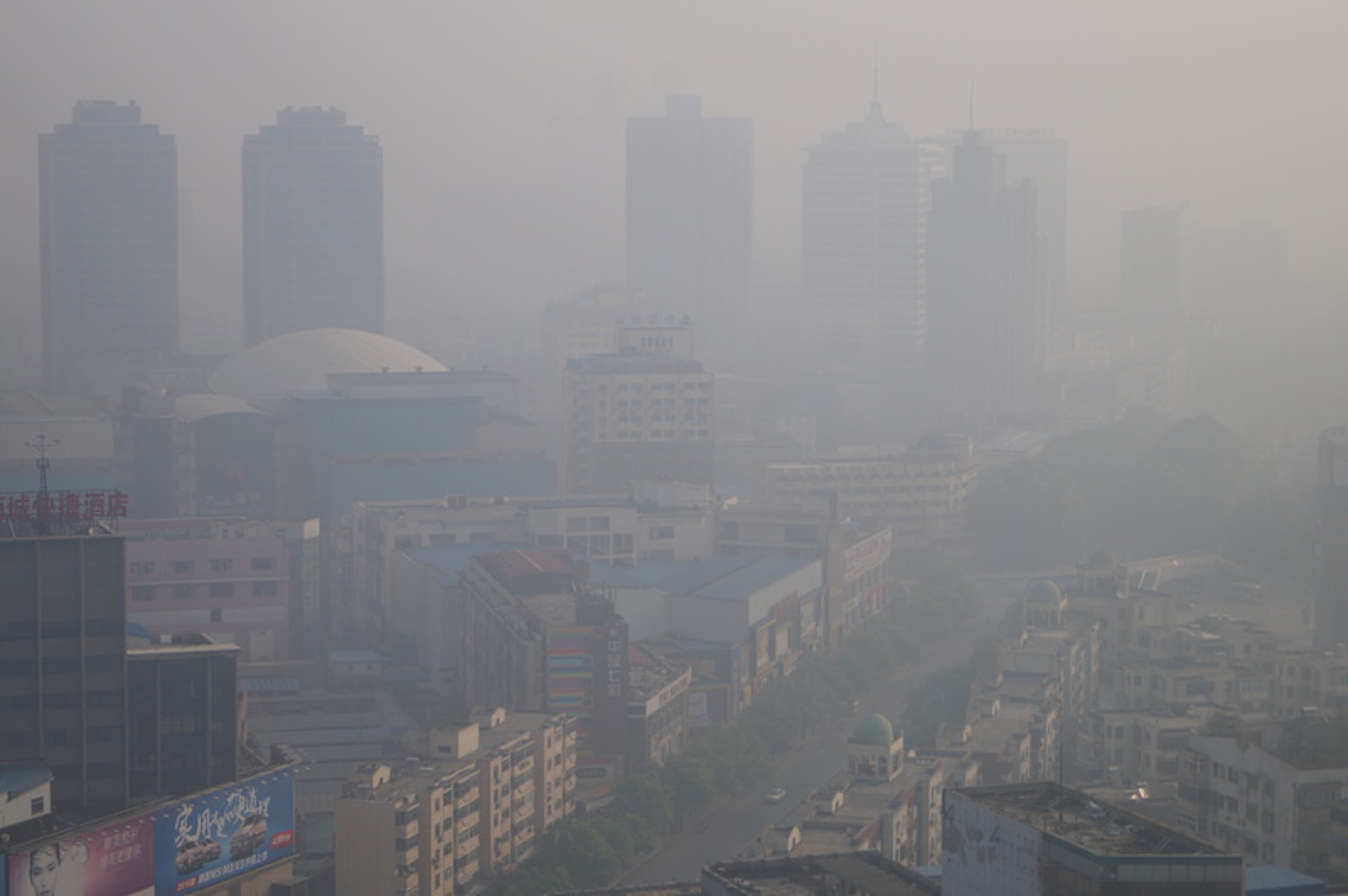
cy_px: 448
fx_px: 3087
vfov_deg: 16.5
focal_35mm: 82
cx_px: 674
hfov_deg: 24.6
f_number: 5.6
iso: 100
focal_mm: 55
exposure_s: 1/1000
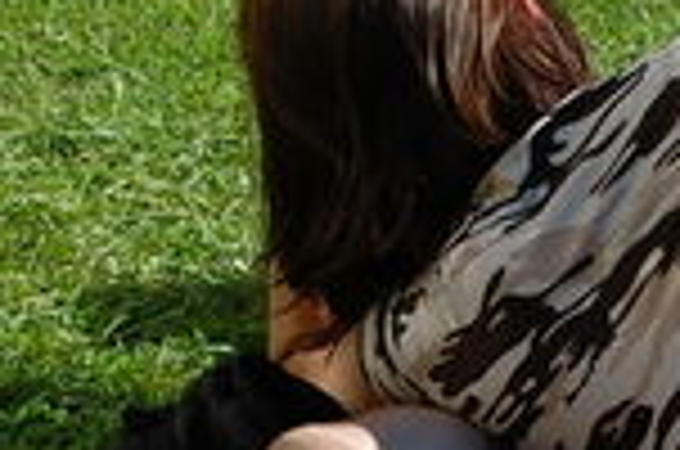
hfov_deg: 7.4
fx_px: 5252
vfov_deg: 4.9
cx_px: 430
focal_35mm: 279
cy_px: 470
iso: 200
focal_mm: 35
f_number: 8
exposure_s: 1/250
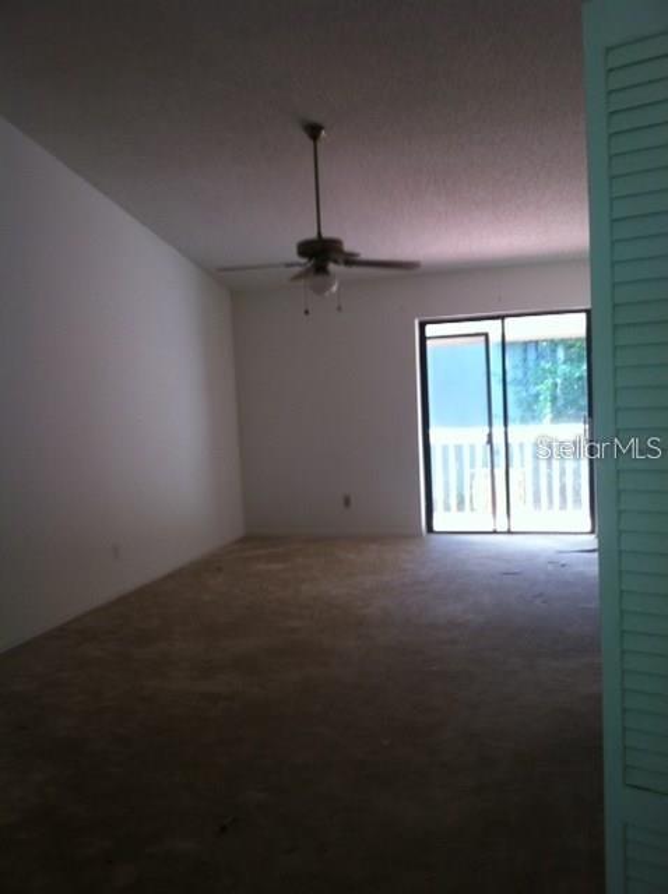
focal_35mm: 35
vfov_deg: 52.7
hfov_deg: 40.6
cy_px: 447
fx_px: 903
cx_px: 334
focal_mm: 3.85
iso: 80
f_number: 2.8
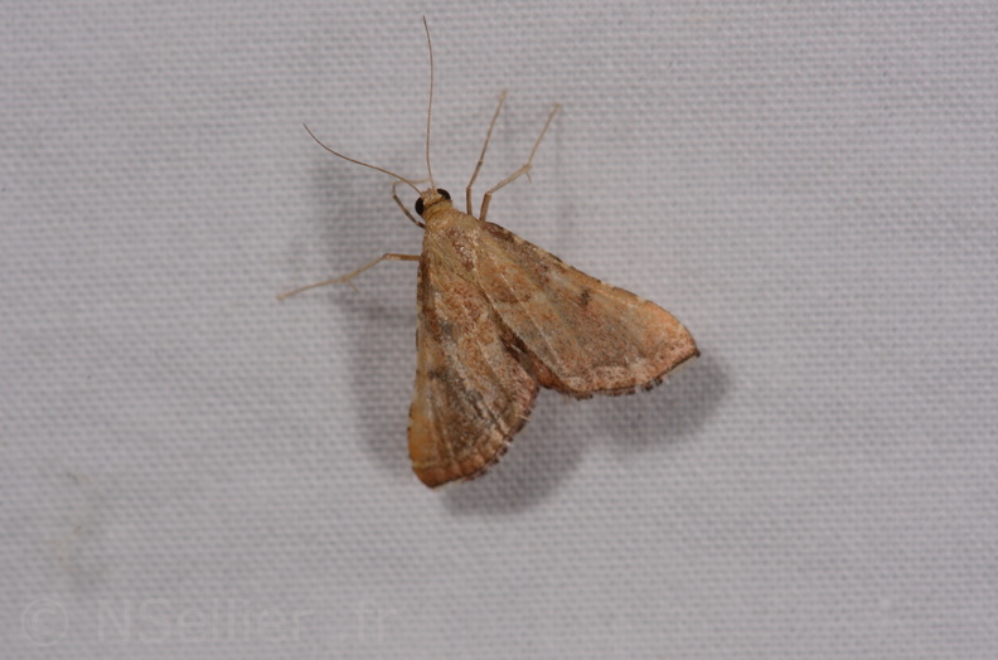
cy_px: 330
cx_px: 499
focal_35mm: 128
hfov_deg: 16.1
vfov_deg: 10.7
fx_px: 3526
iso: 100
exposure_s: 1/60
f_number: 25
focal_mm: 85
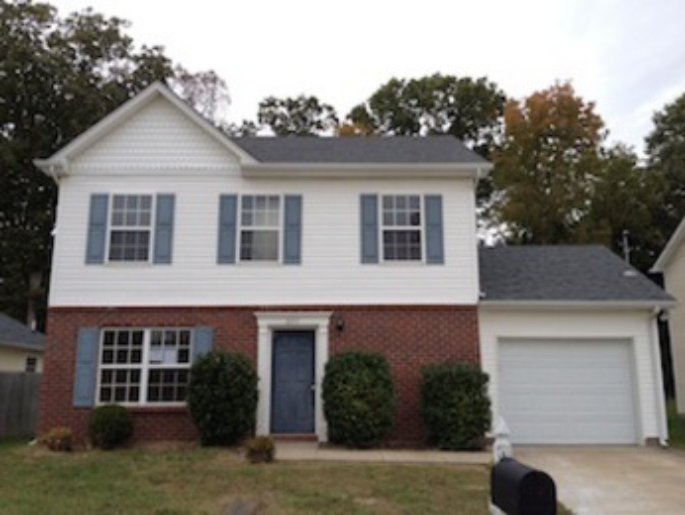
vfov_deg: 40.7
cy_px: 258
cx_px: 342
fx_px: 693
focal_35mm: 35
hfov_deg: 52.6
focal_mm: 4.28
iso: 50
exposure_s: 1/531
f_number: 2.4
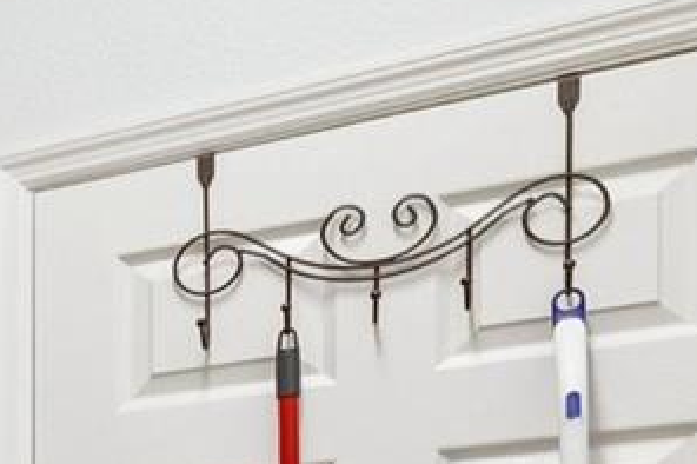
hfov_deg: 16.9
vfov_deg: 14.9
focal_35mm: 81
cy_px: 806
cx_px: -775
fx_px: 1567
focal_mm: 15
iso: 400
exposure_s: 1/13
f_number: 8
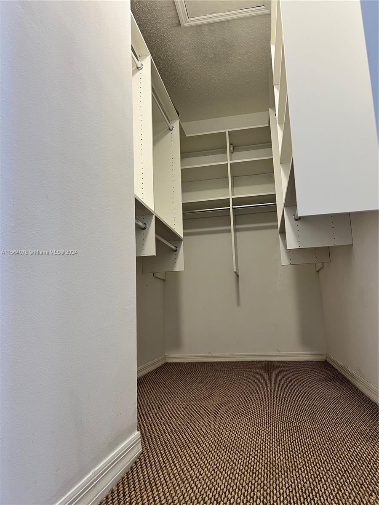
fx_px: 380
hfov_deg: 53.1
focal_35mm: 26
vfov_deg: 67.3
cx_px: 190
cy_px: 252
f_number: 1.5
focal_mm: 5.7
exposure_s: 1/60
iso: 100
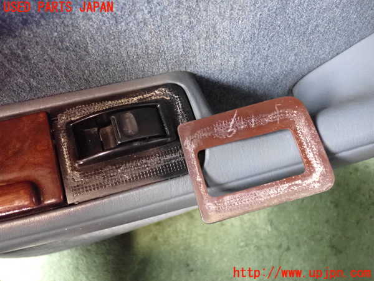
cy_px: 140
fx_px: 324
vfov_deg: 46.8
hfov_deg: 60.0
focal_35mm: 30
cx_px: 187
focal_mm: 5.4
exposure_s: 1/100
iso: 2500
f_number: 2.3
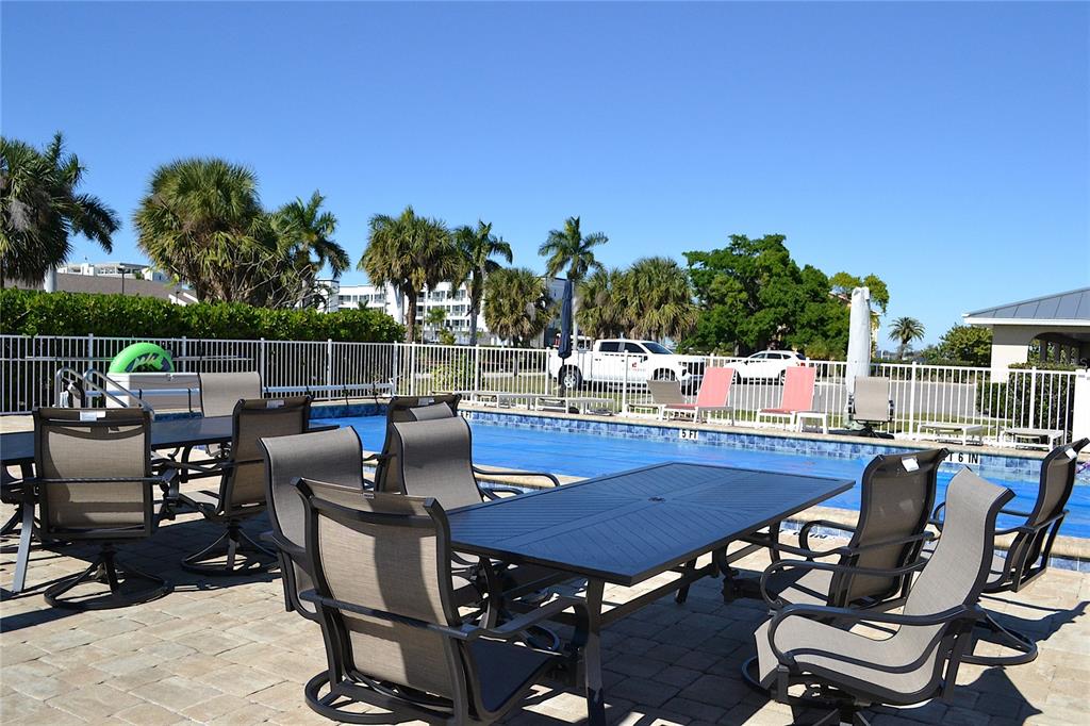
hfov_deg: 61.9
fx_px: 908
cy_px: 363
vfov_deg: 43.6
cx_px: 545
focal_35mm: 30
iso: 1250
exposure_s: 1/4000
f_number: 8
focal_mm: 20
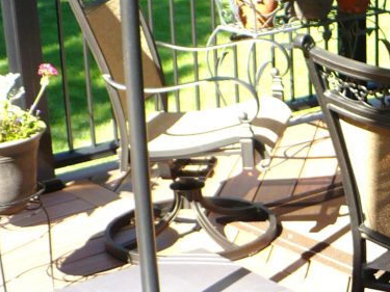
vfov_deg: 14.5
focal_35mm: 101
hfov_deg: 18.2
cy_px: 242
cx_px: 505
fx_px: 1138
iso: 100
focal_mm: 6.1
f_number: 2.8
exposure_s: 1/200
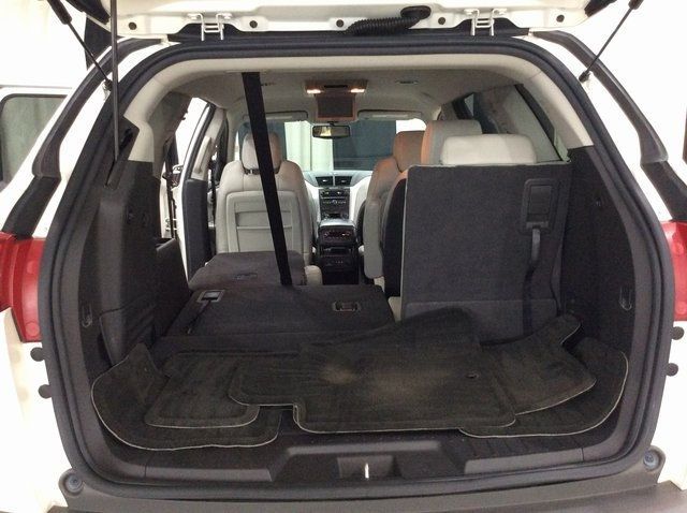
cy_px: 256
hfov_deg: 56.9
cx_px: 344
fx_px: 634
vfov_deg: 44.1
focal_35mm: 32
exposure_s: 1/25
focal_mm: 3.3
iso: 250
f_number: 2.4
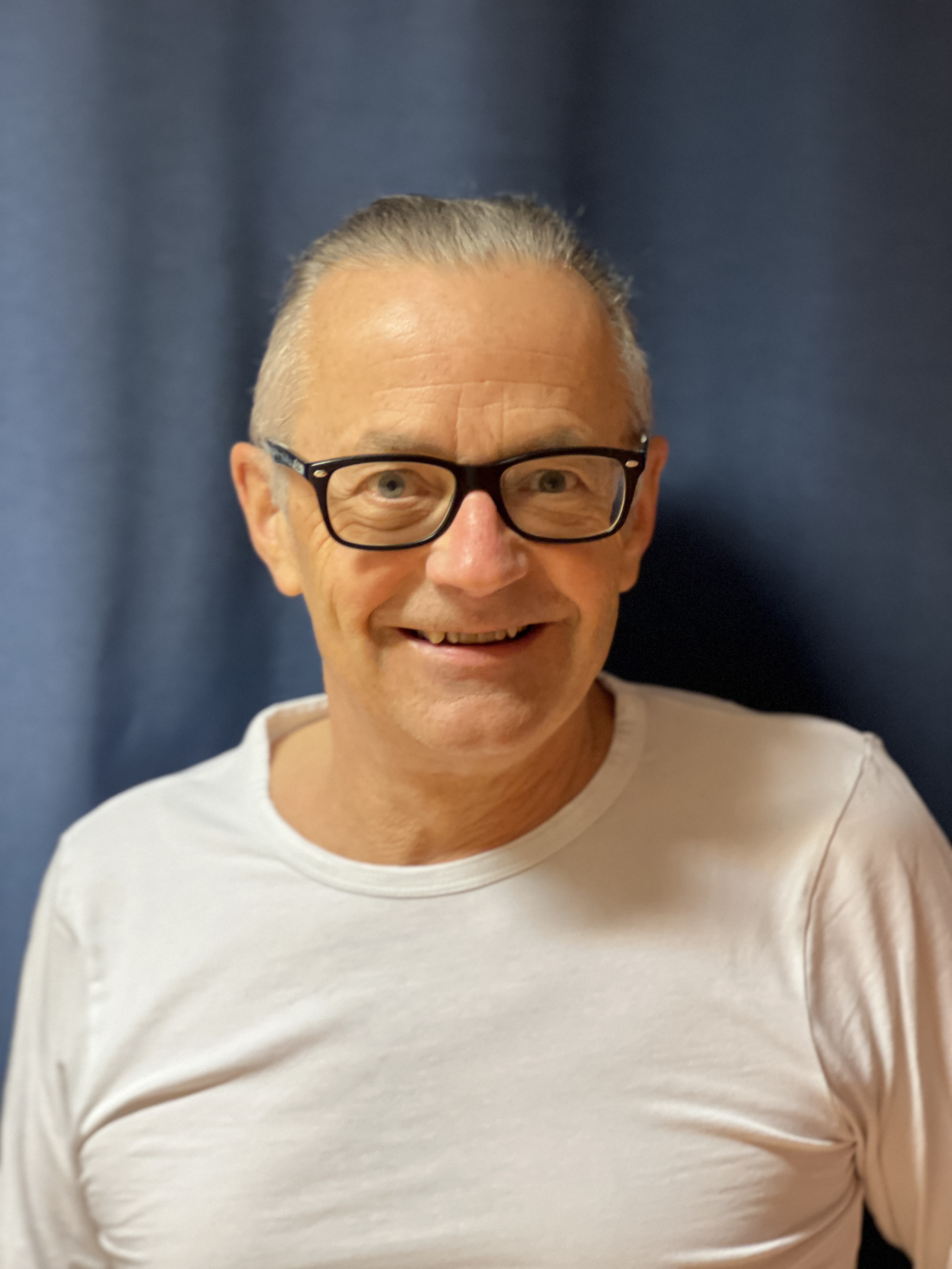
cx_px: 476
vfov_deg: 25.3
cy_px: 634
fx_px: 2824
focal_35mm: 77
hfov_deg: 19.1
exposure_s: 1/25
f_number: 2.8
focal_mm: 9
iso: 320
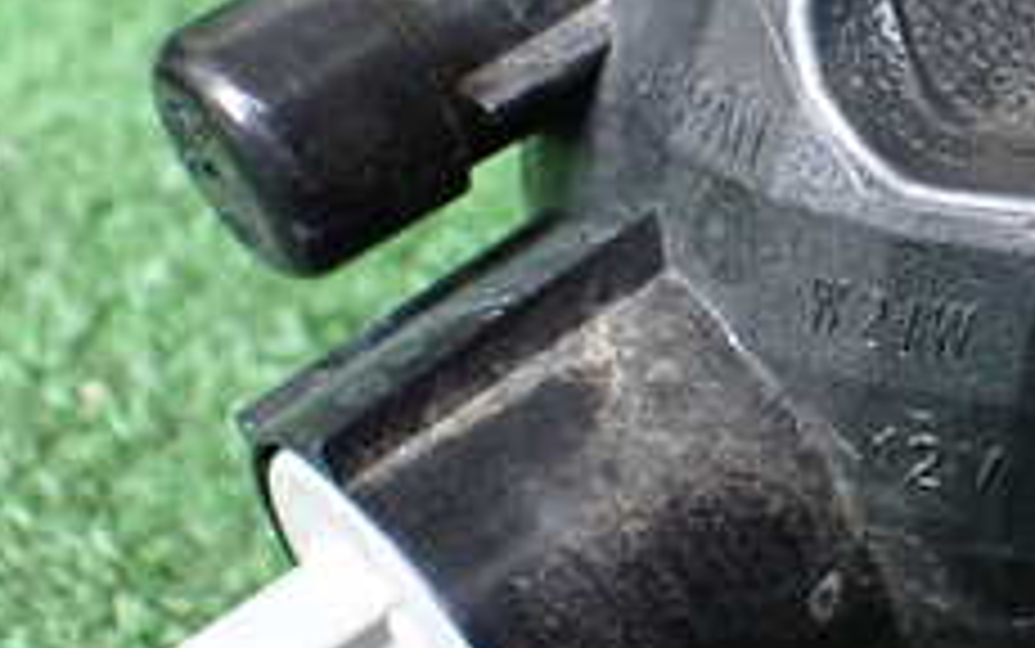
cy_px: 212
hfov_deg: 23.6
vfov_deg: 15.7
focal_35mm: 83
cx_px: 1102
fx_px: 2342
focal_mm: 5.4
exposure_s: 1/80
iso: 800
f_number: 2.3
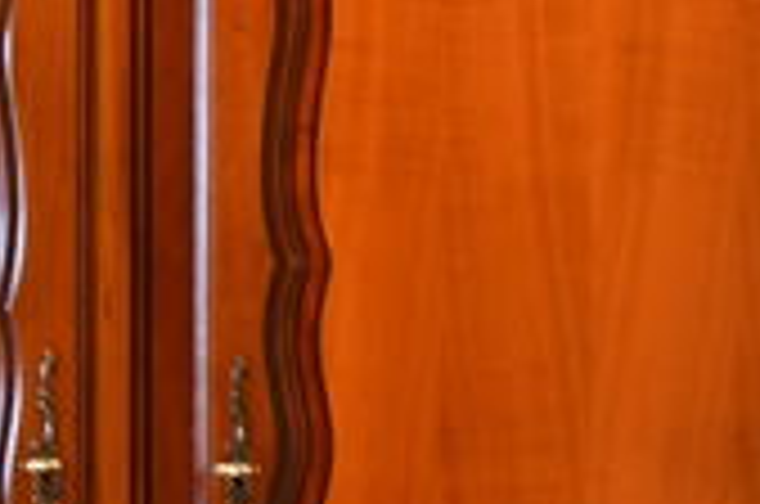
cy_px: 596
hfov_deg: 11.6
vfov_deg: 7.6
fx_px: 3751
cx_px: 351
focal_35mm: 178
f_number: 3.5
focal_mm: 20
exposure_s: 1/13
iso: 640
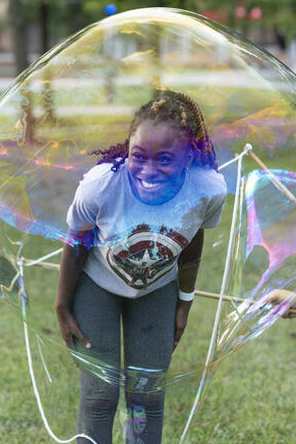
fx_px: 1885
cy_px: 197
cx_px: 175
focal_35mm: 153
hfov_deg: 9.0
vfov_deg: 13.4
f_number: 4
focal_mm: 102
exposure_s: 1/320
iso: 800
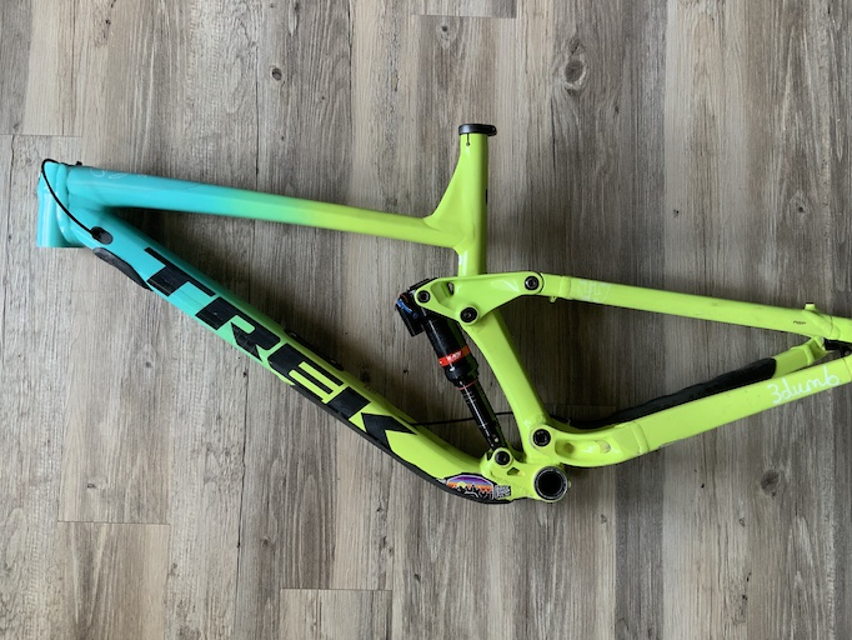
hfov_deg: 53.9
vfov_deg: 41.8
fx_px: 837
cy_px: 292
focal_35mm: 34
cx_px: 446
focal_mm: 3
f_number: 1.8
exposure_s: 1/60
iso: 64
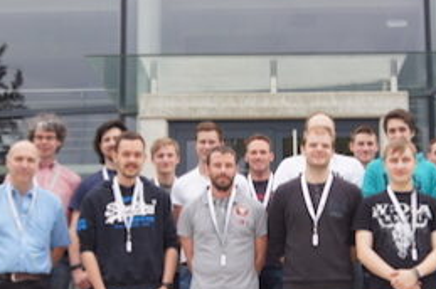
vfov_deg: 15.8
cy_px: 186
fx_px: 1040
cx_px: 278
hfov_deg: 23.6
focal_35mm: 86
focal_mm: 24
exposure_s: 1/100
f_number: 9
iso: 100
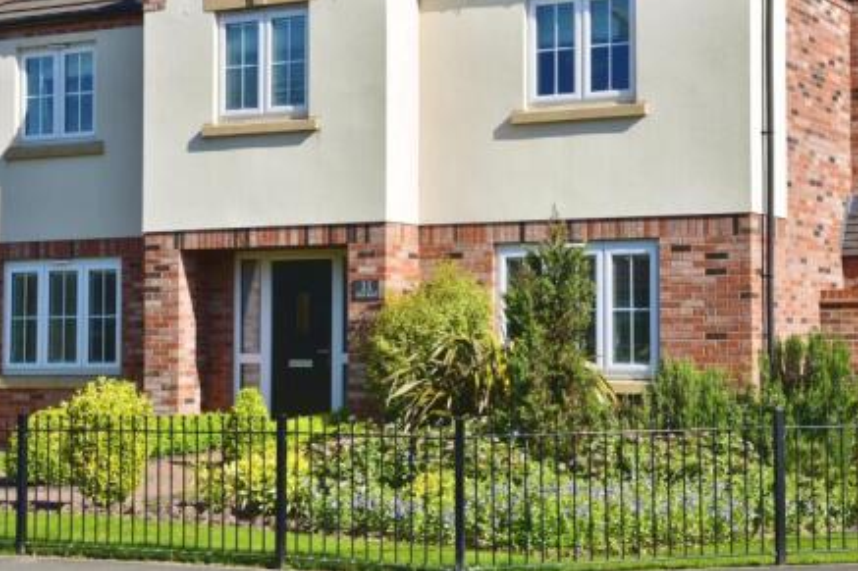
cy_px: 144
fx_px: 1715
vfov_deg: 18.8
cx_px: 439
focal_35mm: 72
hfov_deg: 28.1
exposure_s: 1/320
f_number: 8
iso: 200
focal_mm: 48
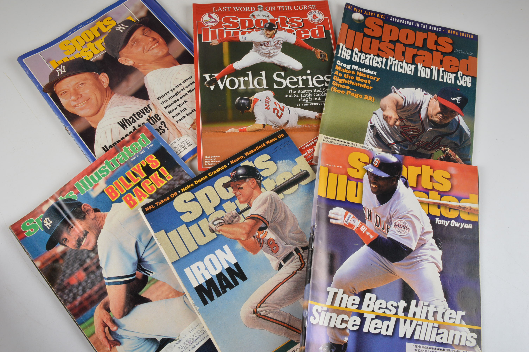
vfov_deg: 43.5
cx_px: 264
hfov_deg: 62.0
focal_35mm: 30
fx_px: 440
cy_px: 176
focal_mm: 20
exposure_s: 1/125
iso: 200
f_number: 13
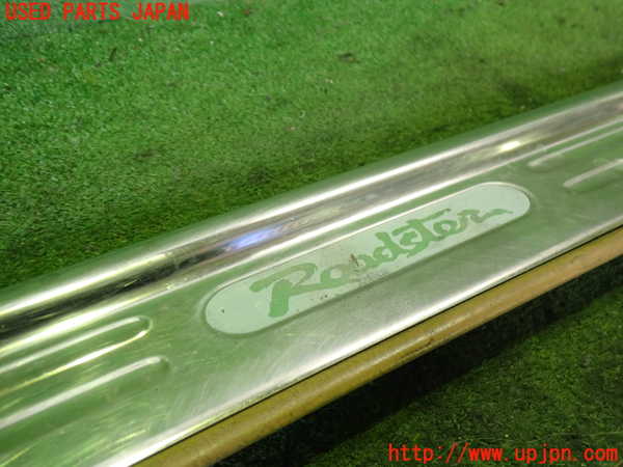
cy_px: 234
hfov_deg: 60.0
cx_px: 312
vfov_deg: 46.8
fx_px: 540
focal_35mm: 30
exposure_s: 1/30
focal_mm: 5.4
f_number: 2.3
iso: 250
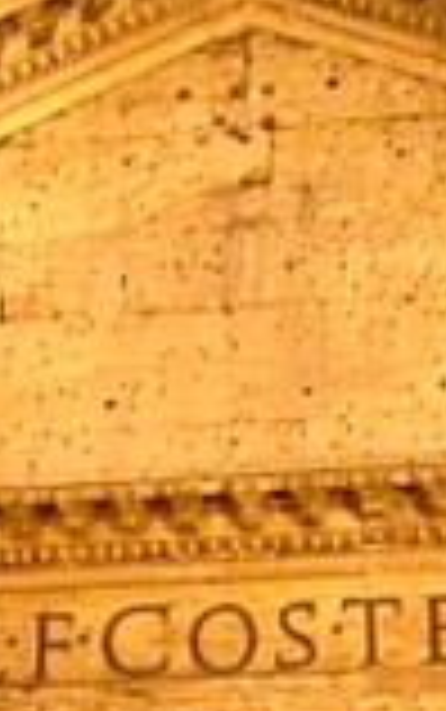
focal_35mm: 163
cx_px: 131
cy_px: 850
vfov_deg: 12.5
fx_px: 3164
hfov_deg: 8.1
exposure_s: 1/8
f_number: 2.8
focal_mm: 8
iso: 400
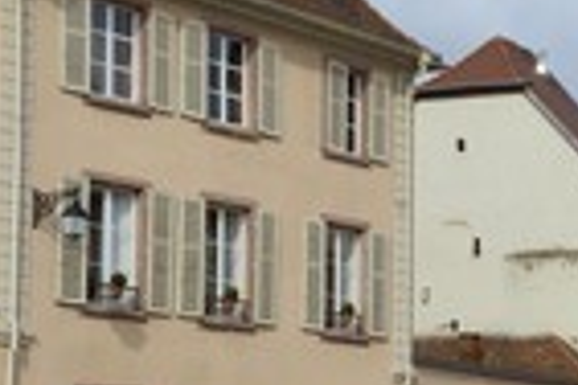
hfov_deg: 18.0
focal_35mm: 104
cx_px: 803
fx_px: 1670
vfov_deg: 13.1
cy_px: 344
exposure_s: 1/160
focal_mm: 35
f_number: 16
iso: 200
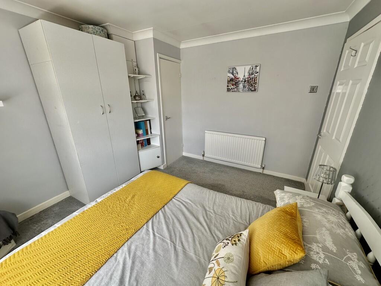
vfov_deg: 85.7
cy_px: 143
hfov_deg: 102.1
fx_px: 154
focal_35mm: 14
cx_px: 190
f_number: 2.2
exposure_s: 1/157
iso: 40
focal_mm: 2.22
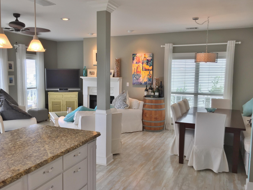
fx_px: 227
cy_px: 97
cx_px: 118
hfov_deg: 58.3
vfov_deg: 45.4
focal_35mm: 31
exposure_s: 1/30
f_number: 2.2
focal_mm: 4.15
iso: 32
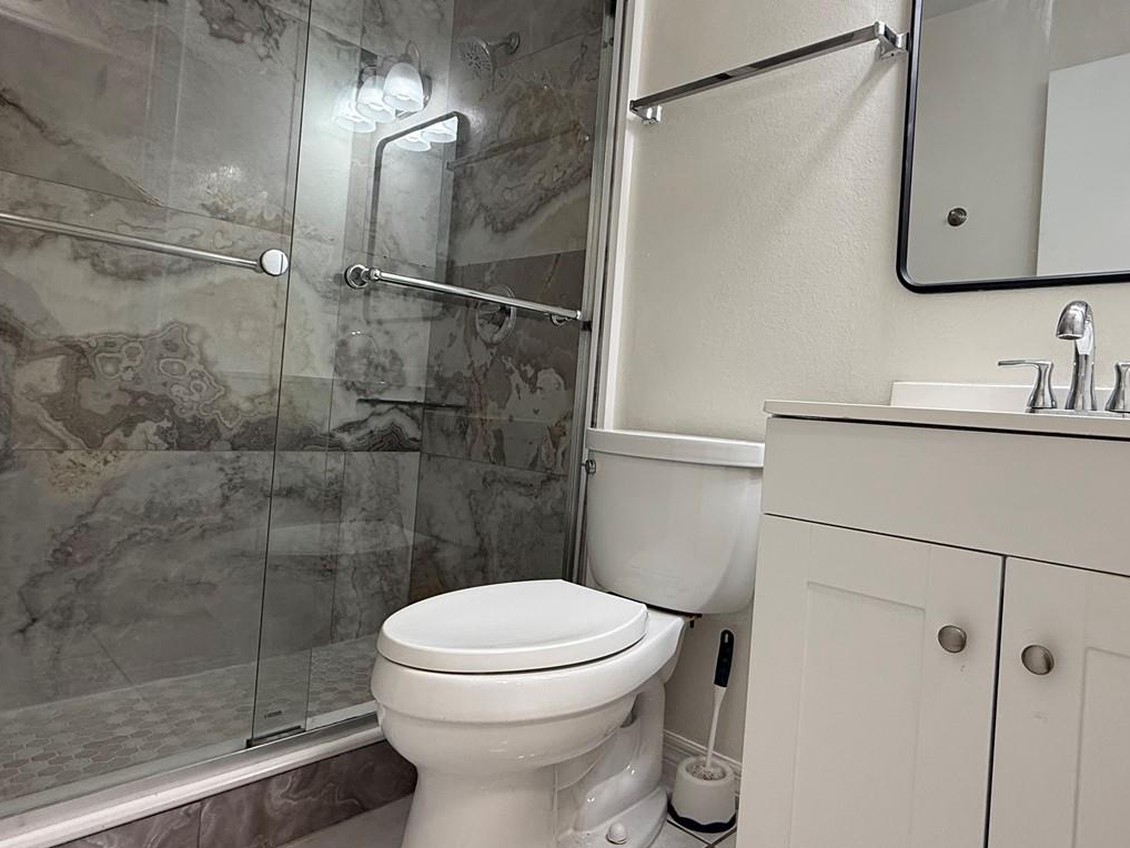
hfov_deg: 76.2
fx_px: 718
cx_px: 623
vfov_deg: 61.1
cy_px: 400
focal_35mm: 22
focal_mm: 2.22
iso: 160
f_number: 2.2
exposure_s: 1/120
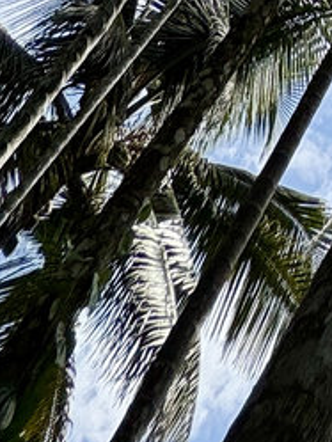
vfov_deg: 12.0
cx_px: 847
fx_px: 1150
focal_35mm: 90
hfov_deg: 12.2
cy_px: -838
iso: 50
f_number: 2.2
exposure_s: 1/1006
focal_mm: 2.22
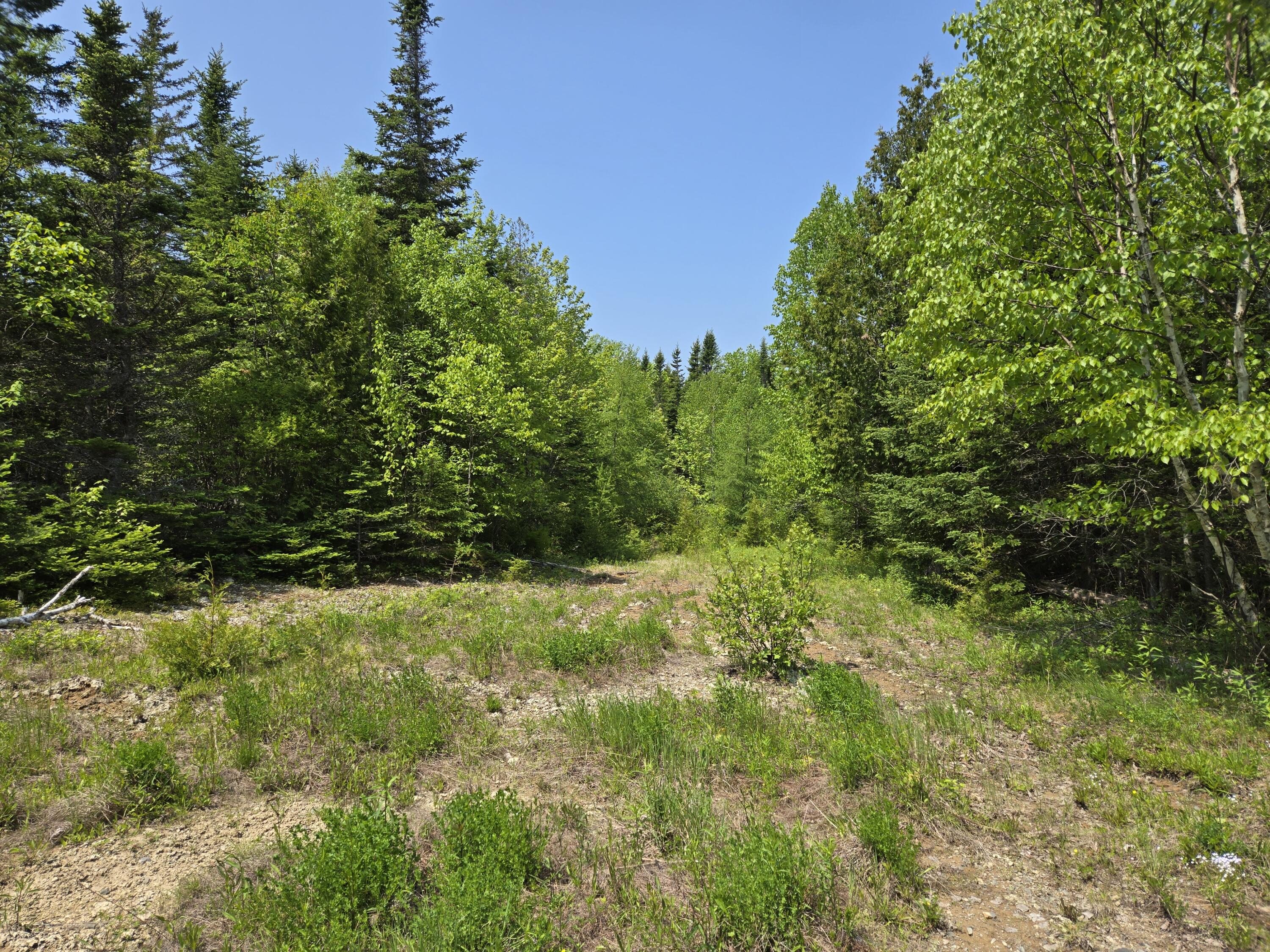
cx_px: 635
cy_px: 476
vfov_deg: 58.9
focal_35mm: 23
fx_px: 844
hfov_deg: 73.9
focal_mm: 5.4
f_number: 1.8
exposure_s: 1/1546
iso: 25
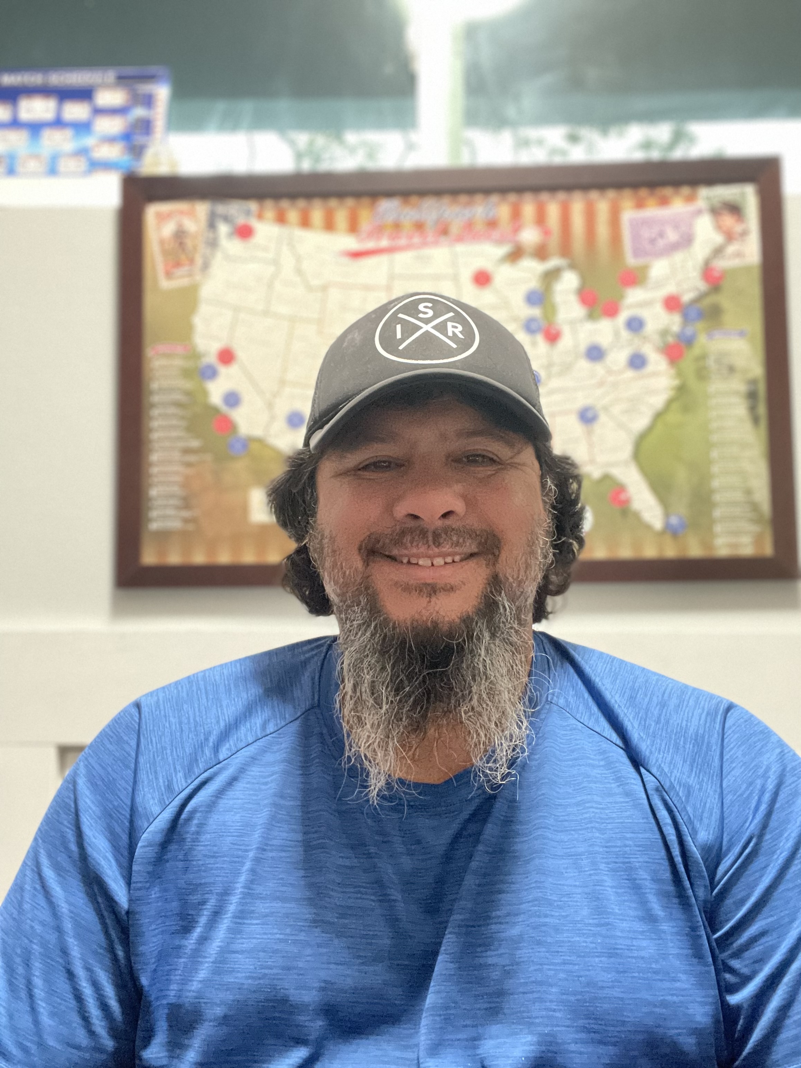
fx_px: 926
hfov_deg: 46.8
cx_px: 400
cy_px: 534
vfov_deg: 60.0
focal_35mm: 30
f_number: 2.2
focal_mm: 2.71
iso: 640
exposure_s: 1/17
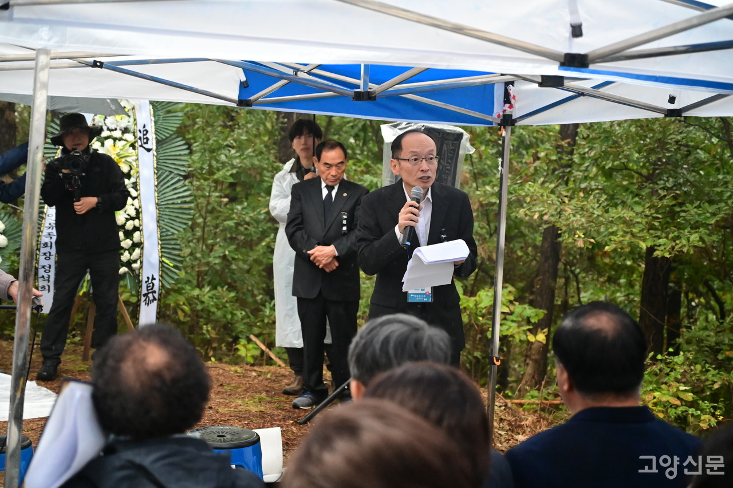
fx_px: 1302
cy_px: 244
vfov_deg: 21.2
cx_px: 366
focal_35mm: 64
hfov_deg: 31.4
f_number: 4
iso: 10000
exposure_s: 1/800
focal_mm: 64
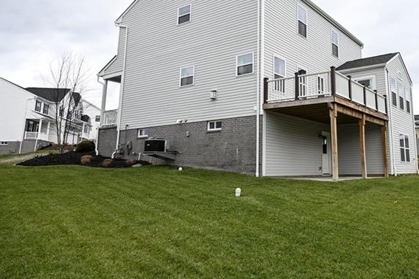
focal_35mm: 32
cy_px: 99
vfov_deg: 41.0
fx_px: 369
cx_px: 294
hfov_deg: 57.3
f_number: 6.3
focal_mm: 15
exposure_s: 1/60
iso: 100
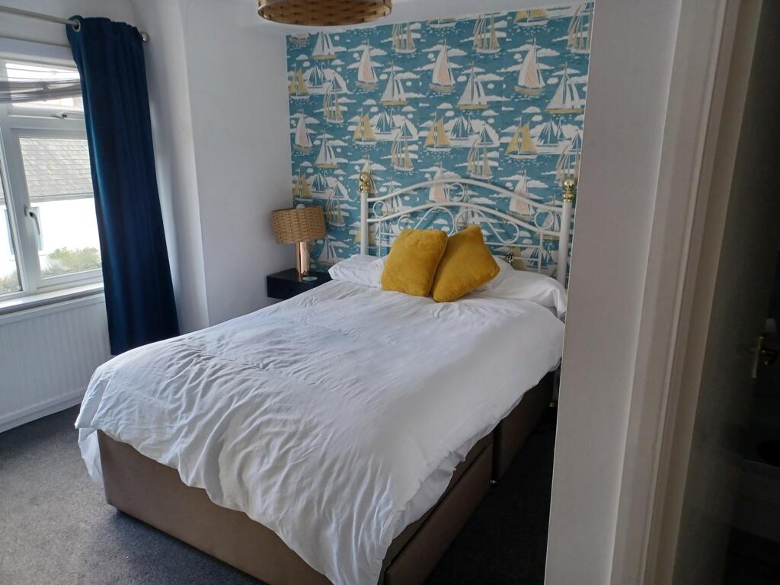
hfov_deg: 69.4
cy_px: 292
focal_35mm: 25
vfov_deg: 54.9
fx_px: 563
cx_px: 390
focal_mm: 4.6
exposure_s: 1/50
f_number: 1.8
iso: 250
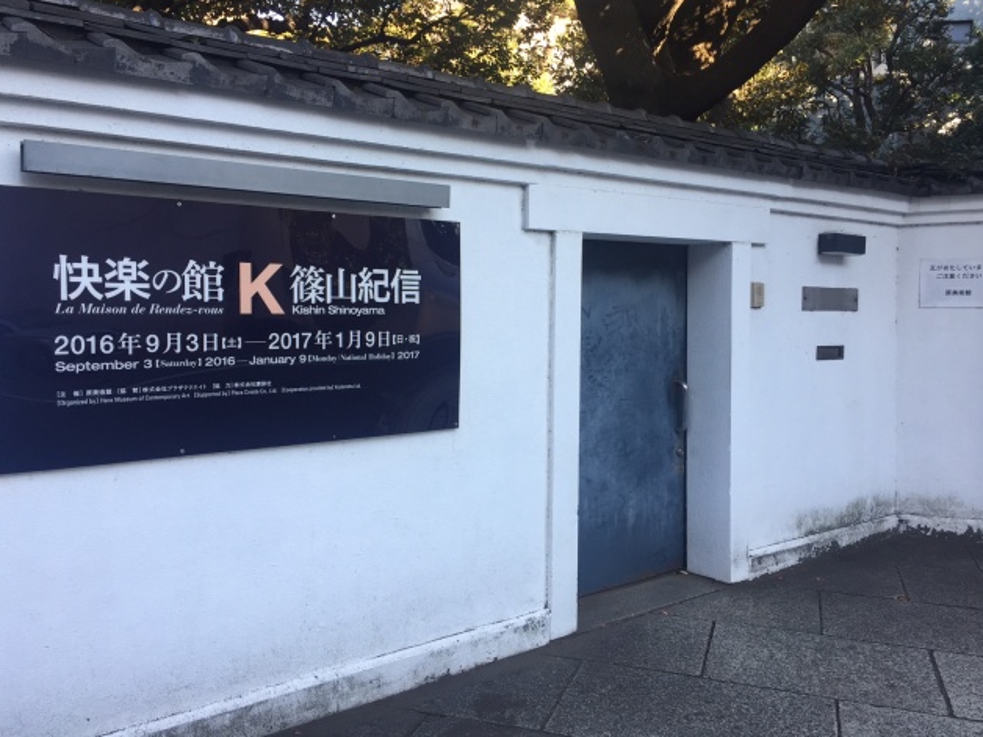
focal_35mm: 30
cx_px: 492
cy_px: 358
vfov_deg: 46.8
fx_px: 852
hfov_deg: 60.0
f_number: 2.2
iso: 32
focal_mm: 4.15
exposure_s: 1/120
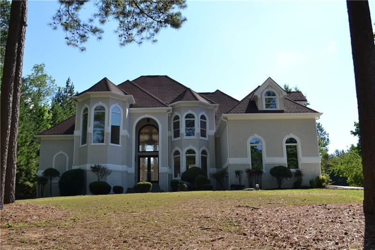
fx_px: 344
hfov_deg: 57.2
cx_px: 188
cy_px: 125
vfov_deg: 40.0
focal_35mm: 33
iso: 100
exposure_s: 1/200
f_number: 8
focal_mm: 22
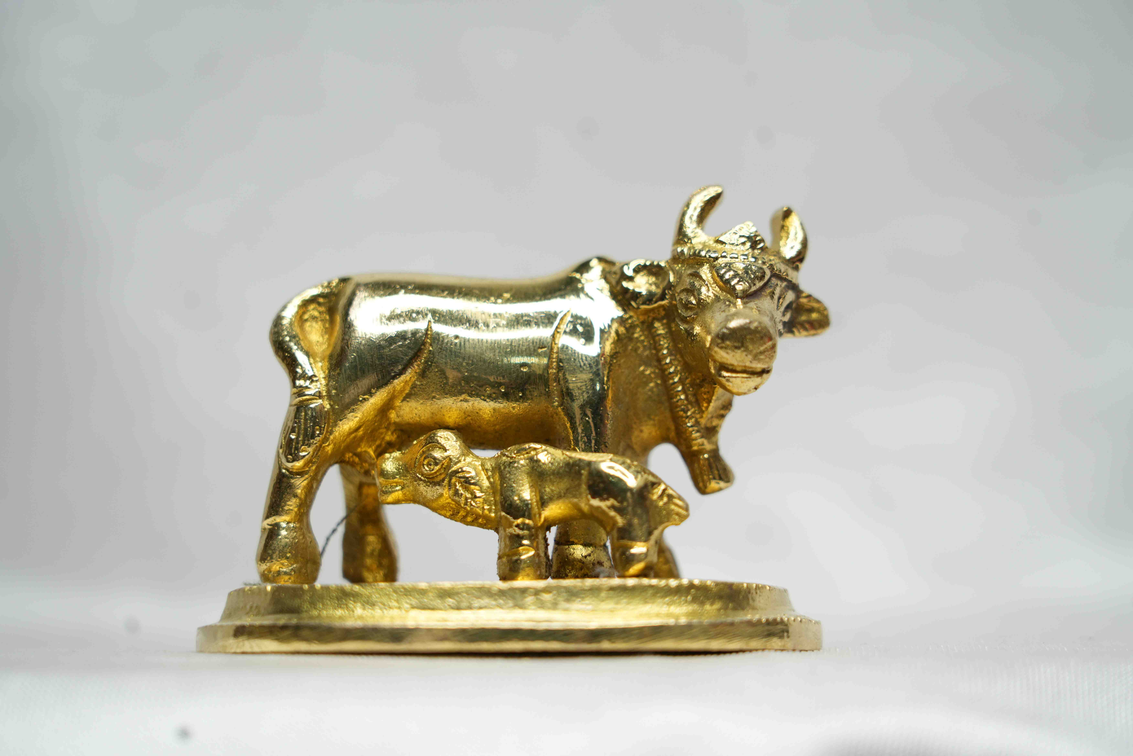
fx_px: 3304
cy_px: 378
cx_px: 566
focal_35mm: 105
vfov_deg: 13.0
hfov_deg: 19.5
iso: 250
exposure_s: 1/60
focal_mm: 105
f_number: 5.6
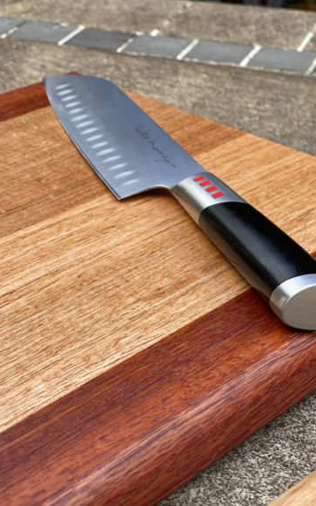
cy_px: 261
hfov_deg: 18.3
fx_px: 979
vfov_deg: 29.0
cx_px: 175
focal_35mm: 71
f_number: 2.2
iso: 25
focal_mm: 7.5
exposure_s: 1/121
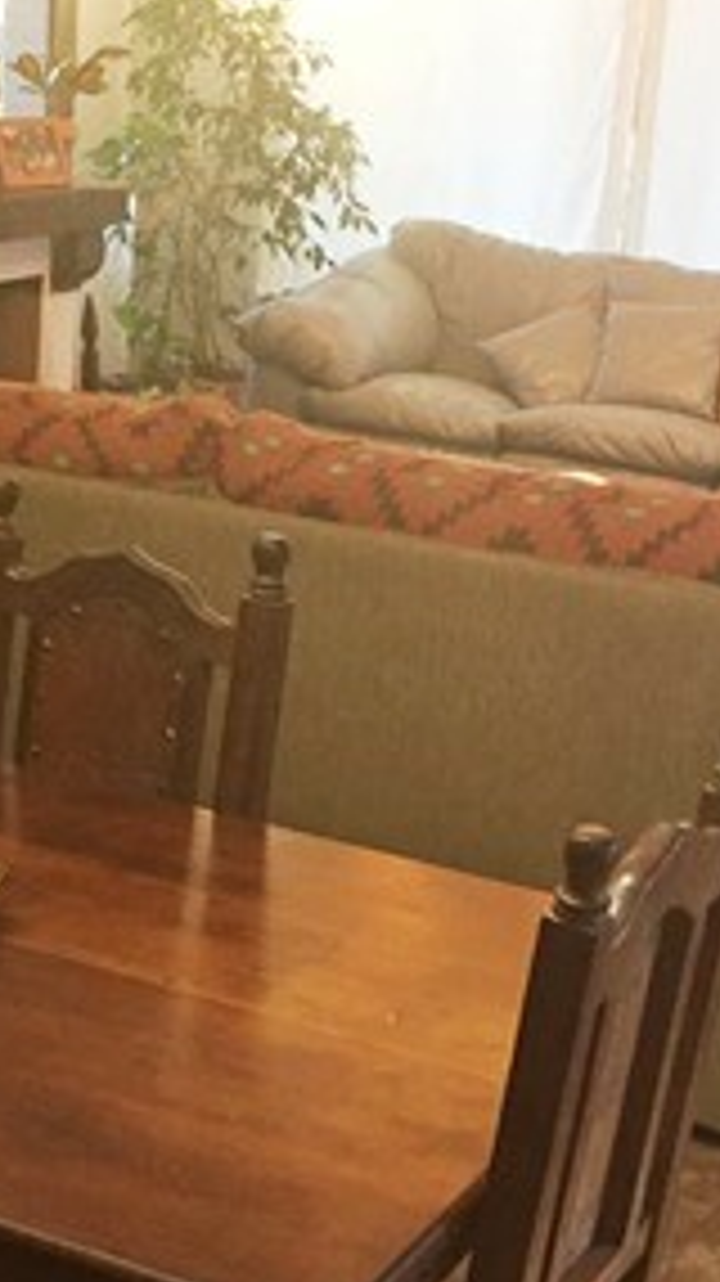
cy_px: 679
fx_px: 2413
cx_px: 122
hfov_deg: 16.8
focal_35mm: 71
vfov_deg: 29.8
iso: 250
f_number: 2.2
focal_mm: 4.15
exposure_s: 1/33
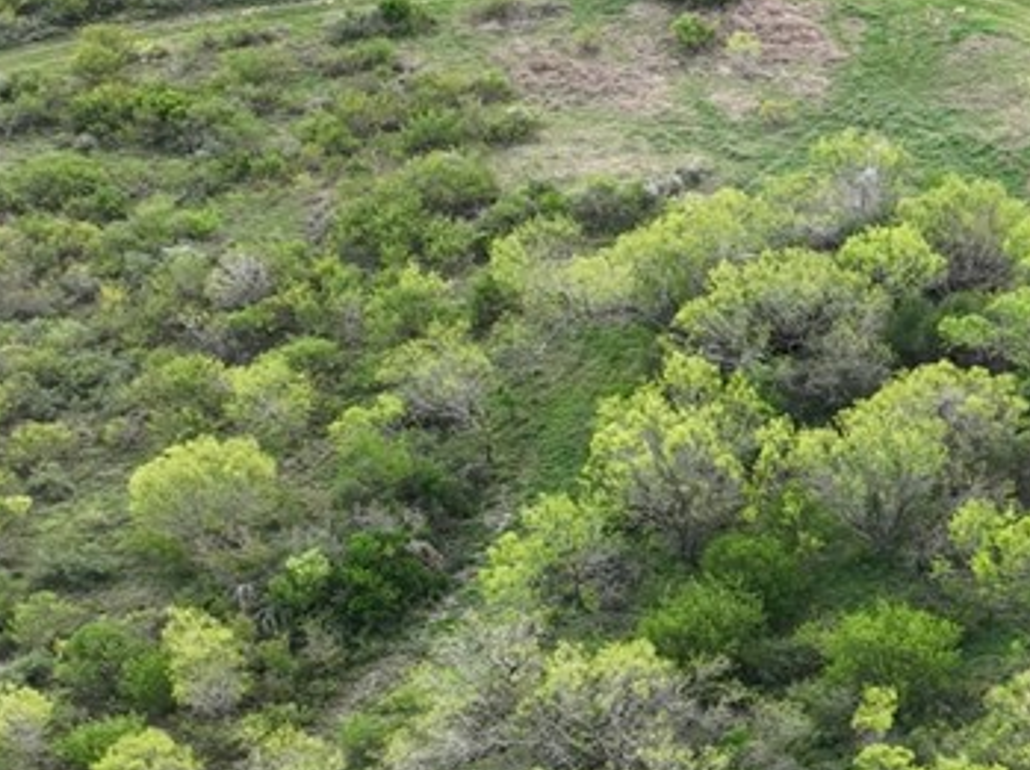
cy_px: 712
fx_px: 4191
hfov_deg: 12.4
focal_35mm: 141
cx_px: 2038
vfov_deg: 10.4
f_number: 2.8
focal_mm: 12.29
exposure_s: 1/640
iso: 100
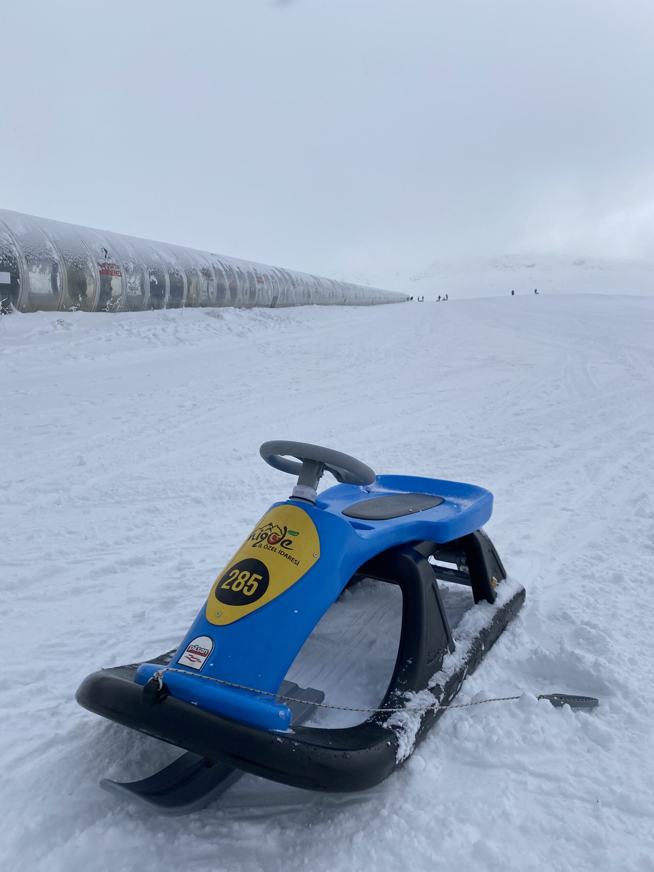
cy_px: 436
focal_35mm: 26
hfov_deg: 53.1
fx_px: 655
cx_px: 327
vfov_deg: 67.3
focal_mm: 4.25
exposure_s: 1/10417
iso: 32
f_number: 1.8
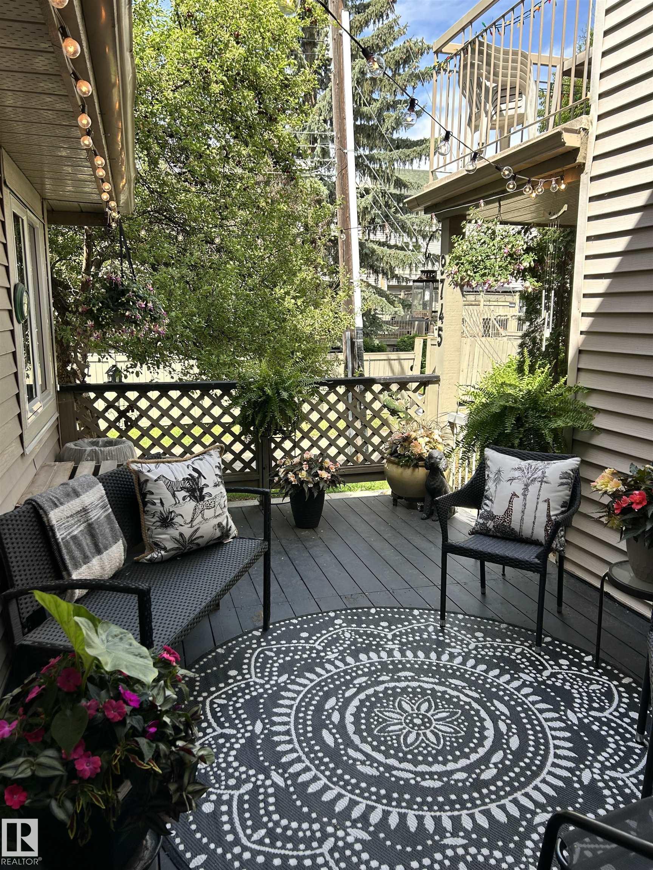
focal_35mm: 26
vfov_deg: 67.3
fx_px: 654
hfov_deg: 53.1
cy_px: 435
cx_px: 326
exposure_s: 1/709
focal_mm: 5.7
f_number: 1.5
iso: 50
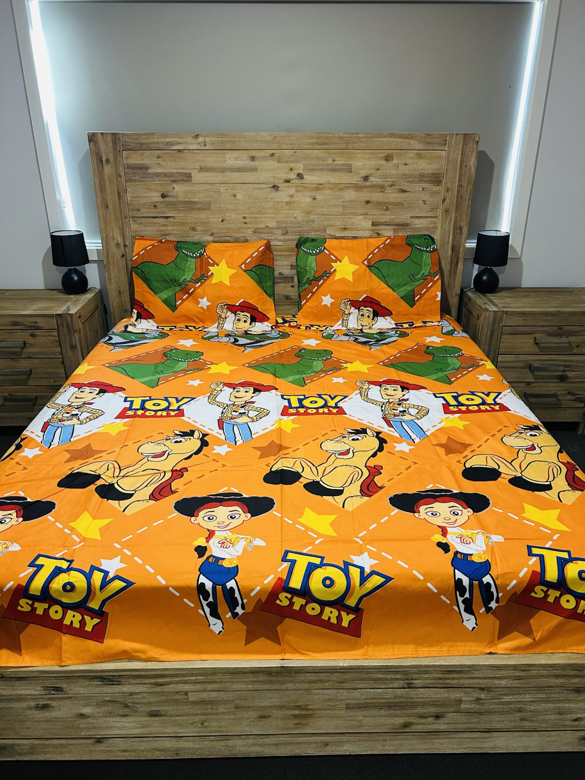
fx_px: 586
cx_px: 292
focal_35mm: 26
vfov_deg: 67.3
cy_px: 390
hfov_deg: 53.1
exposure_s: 1/50
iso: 200
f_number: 1.5
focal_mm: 5.7
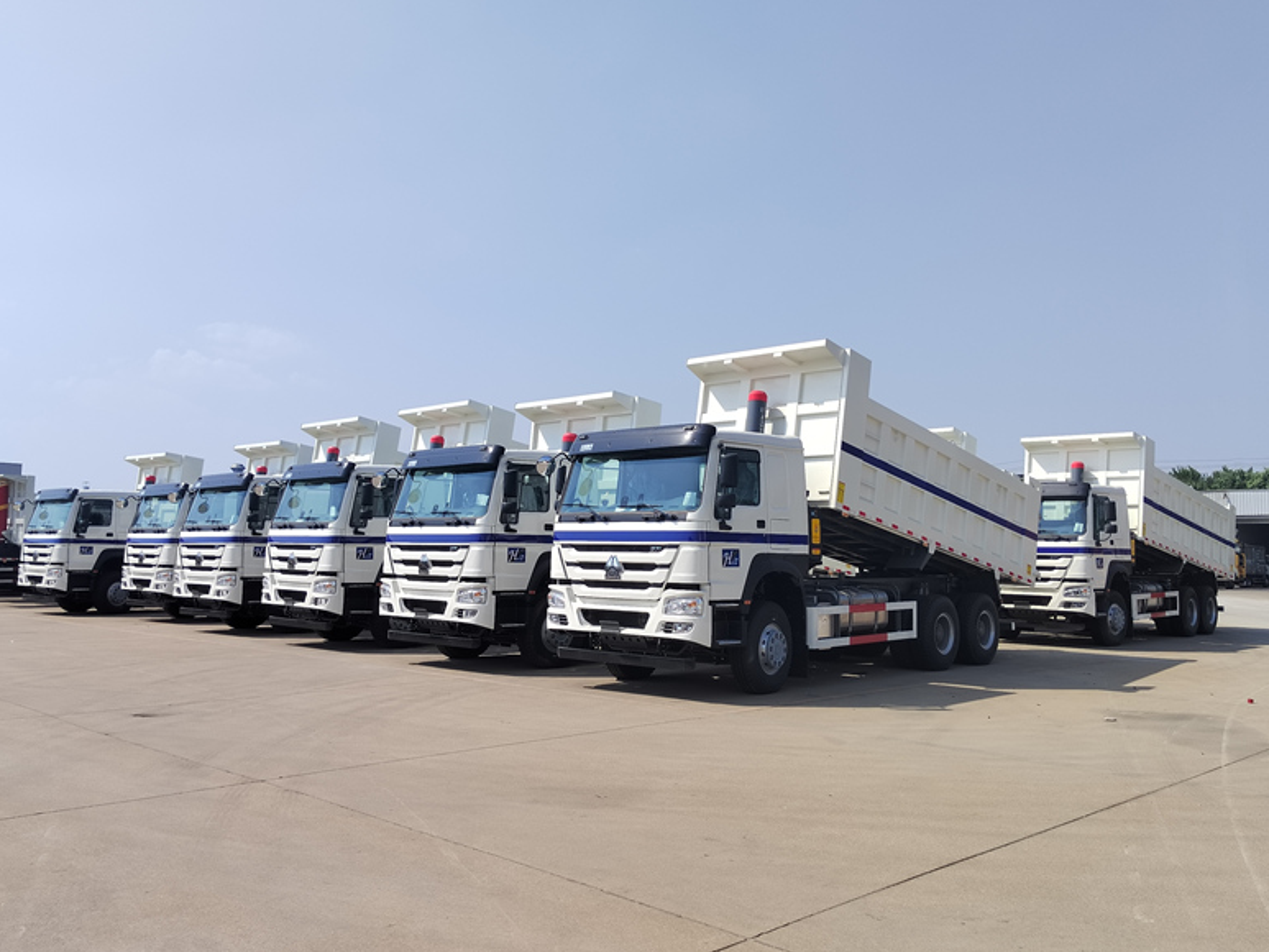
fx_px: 1100
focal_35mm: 30
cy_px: 468
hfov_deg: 60.0
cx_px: 639
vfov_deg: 46.8
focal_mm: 5.52
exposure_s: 1/2000
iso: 234
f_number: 1.9
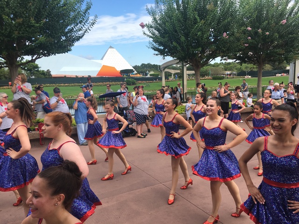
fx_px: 250
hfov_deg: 61.7
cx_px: 150
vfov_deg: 48.2
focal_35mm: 29
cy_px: 112
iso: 25
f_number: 2.2
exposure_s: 1/732
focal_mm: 4.15
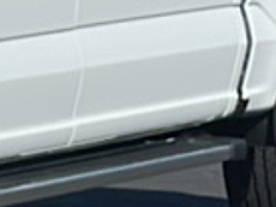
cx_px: -362
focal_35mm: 418
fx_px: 3329
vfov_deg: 3.5
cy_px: -48
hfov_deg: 4.6
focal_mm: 6.86
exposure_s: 1/7752
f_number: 1.78
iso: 64
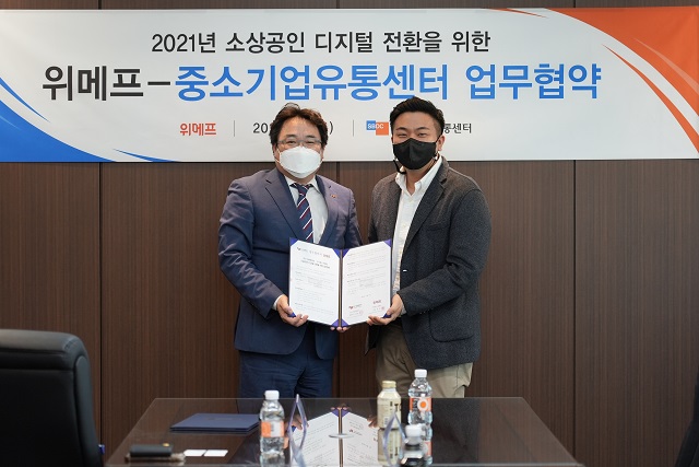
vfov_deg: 13.0
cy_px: 234
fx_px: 2039
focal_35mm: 105
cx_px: 350
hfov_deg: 19.5
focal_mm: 105
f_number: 4
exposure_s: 1/125
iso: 800
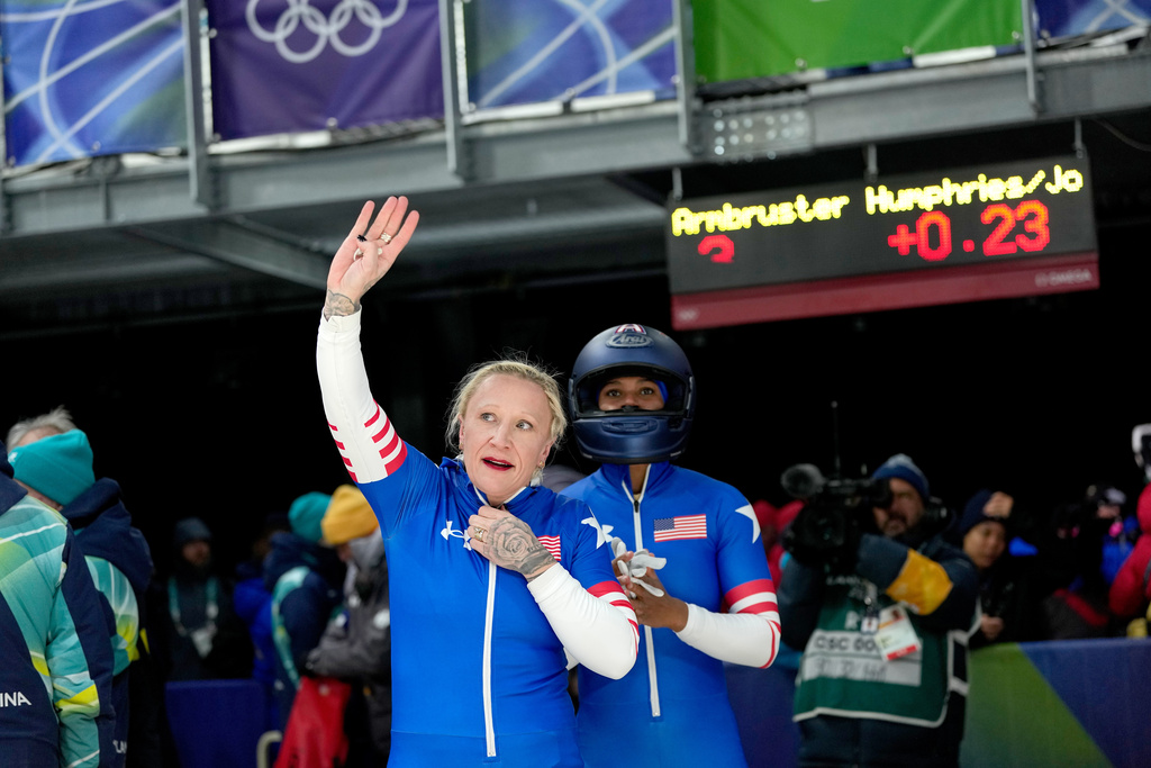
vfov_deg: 16.1
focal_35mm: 85
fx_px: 2718
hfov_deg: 23.9
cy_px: 384
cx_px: 576
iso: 1250
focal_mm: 85
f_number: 2.8
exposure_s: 1/1250
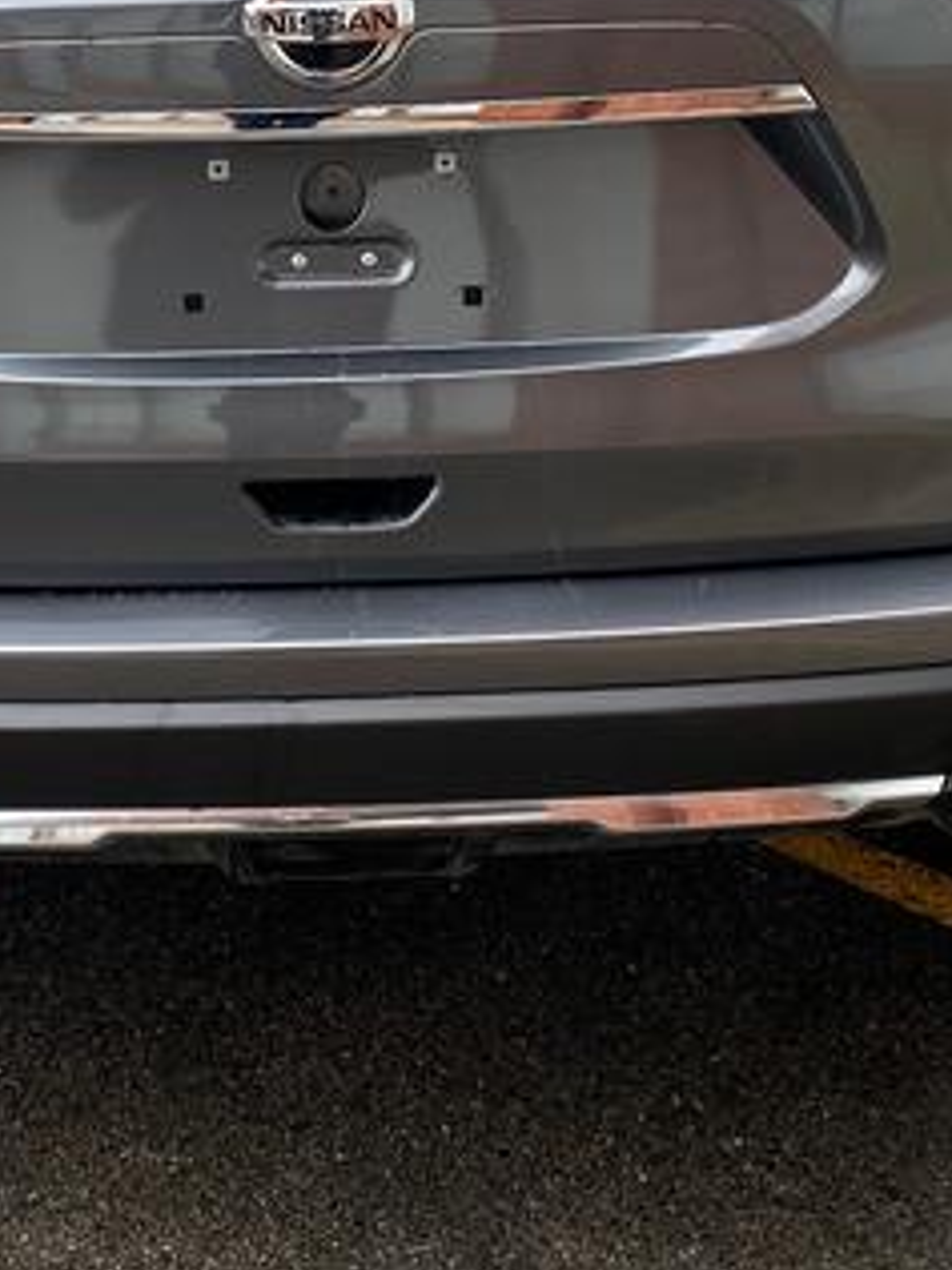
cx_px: 317
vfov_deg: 24.2
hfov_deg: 18.6
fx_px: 2897
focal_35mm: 79
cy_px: 193
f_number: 1.8
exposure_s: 1/122
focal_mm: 4.25
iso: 40
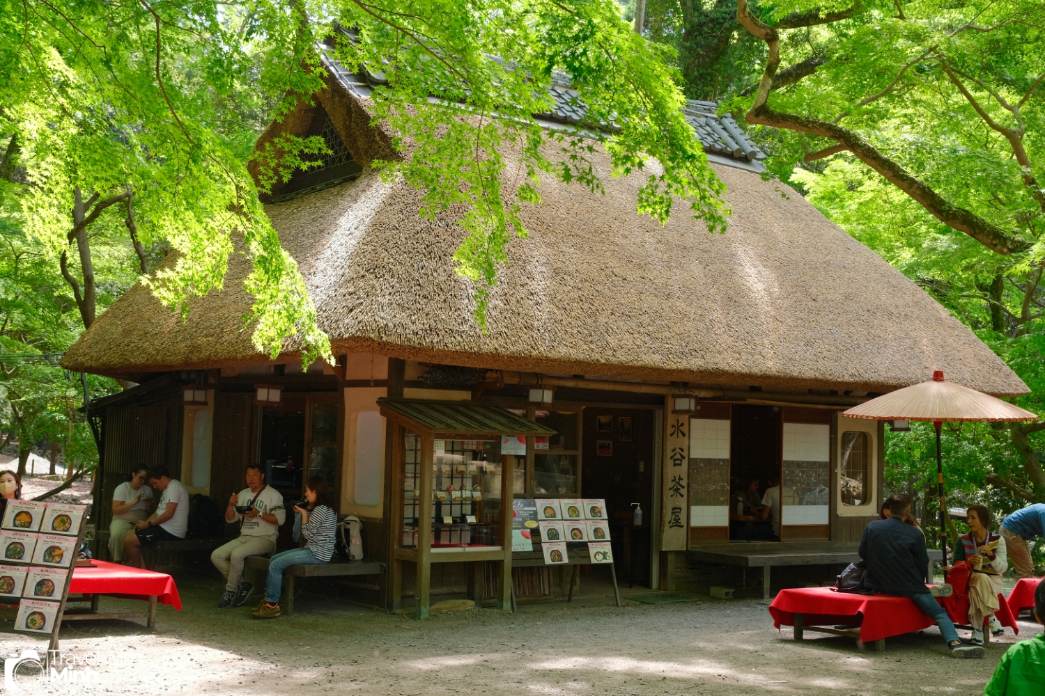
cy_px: 348
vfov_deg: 30.5
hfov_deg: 44.5
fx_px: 1277
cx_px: 522
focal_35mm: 44
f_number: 6.4
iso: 640
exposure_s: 1/100
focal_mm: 29.2
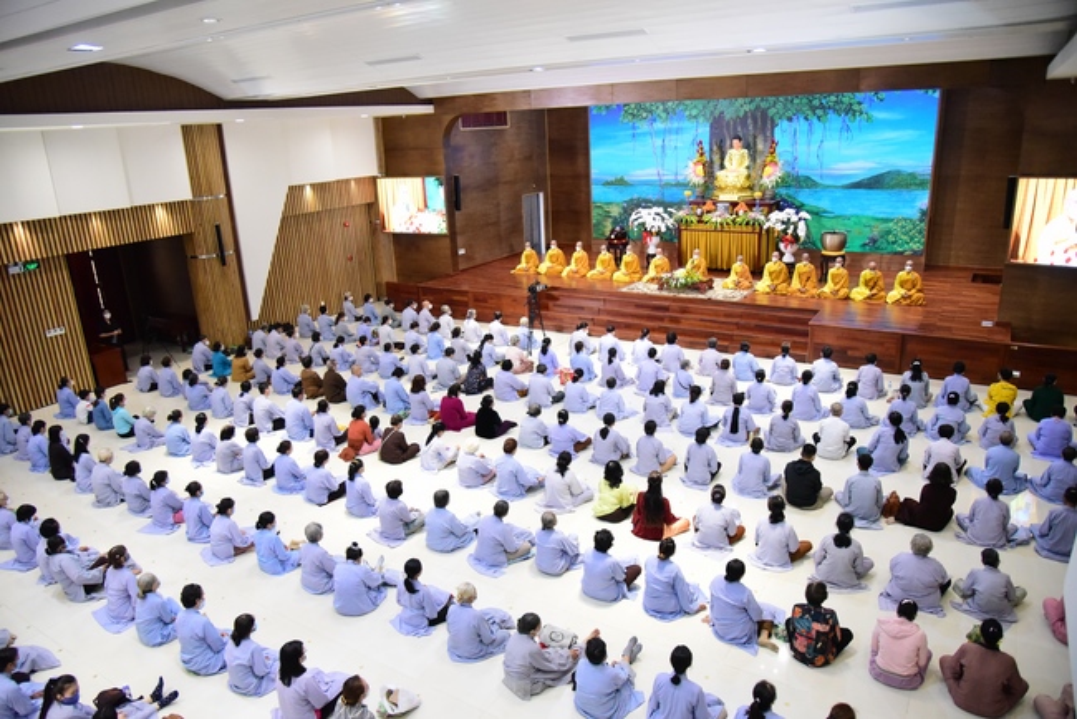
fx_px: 718
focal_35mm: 24
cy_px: 360
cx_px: 538
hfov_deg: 73.7
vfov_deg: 53.2
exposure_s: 1/400
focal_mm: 24
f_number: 4
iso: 6400
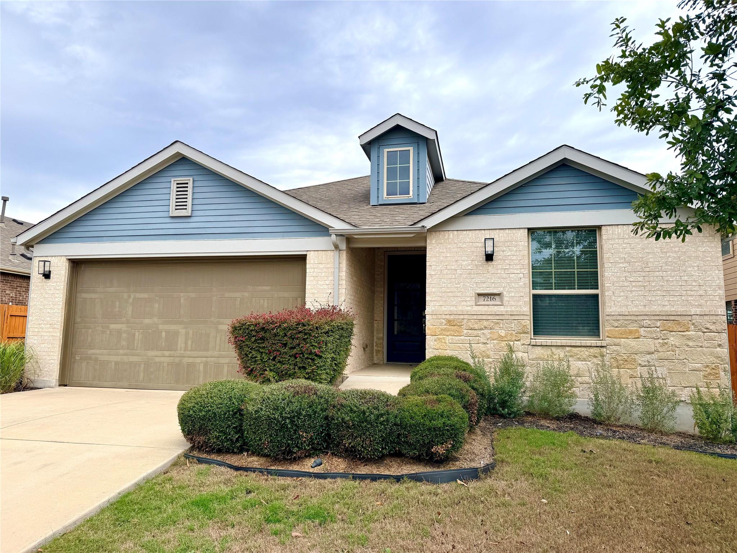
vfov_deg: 56.8
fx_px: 511
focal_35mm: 24
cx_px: 368
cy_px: 276
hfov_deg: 71.6
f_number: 1.78
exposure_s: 1/1018
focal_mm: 6.76
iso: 80
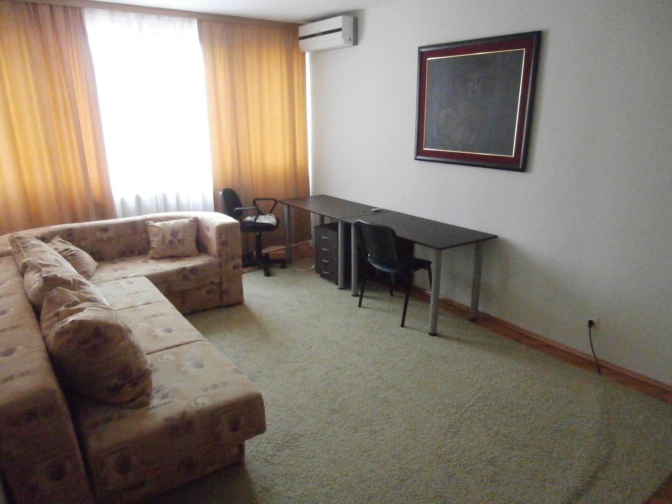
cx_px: 336
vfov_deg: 56.8
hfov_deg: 71.6
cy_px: 252
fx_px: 466
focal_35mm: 24
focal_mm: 4.2
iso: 1600
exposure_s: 1/80
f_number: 3
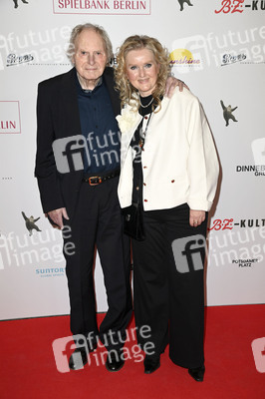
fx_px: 575
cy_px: 200
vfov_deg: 38.2
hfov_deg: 25.9
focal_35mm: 52
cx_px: 132
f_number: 5.6
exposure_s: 1/250
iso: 500
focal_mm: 52
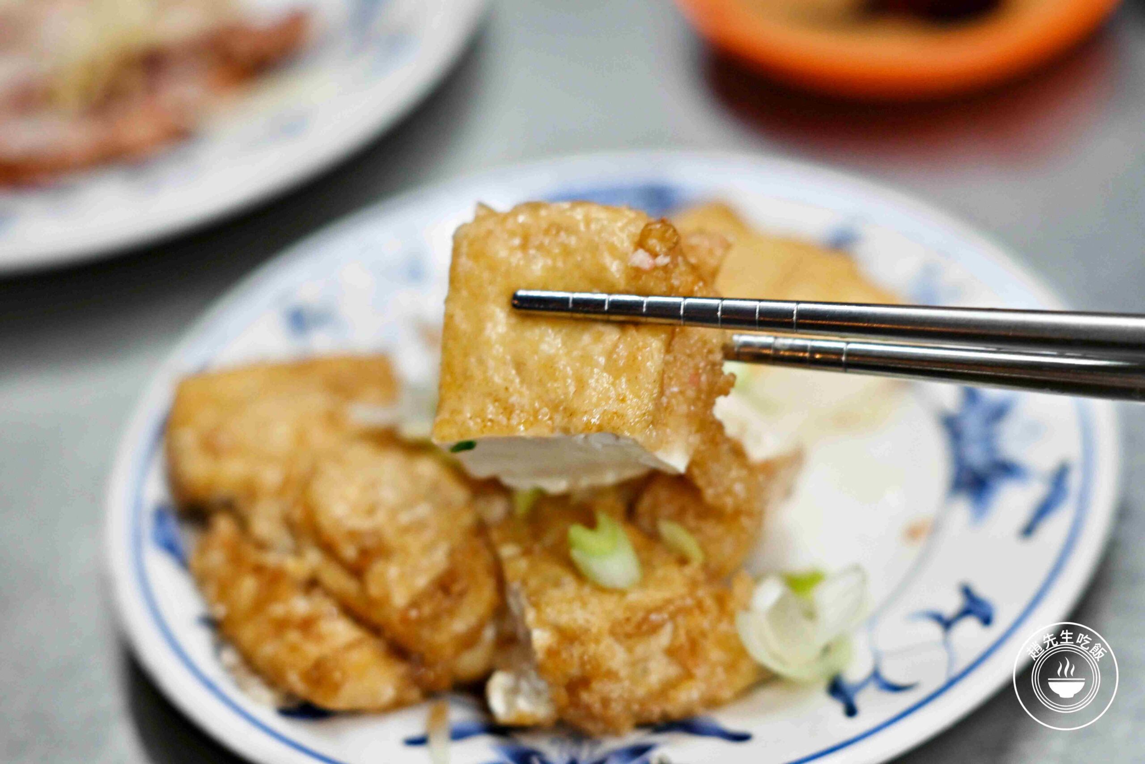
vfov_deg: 18.2
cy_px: 382
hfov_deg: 27.0
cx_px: 572
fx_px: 2385
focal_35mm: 75
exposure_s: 1/160
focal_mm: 50
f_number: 2.5
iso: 800
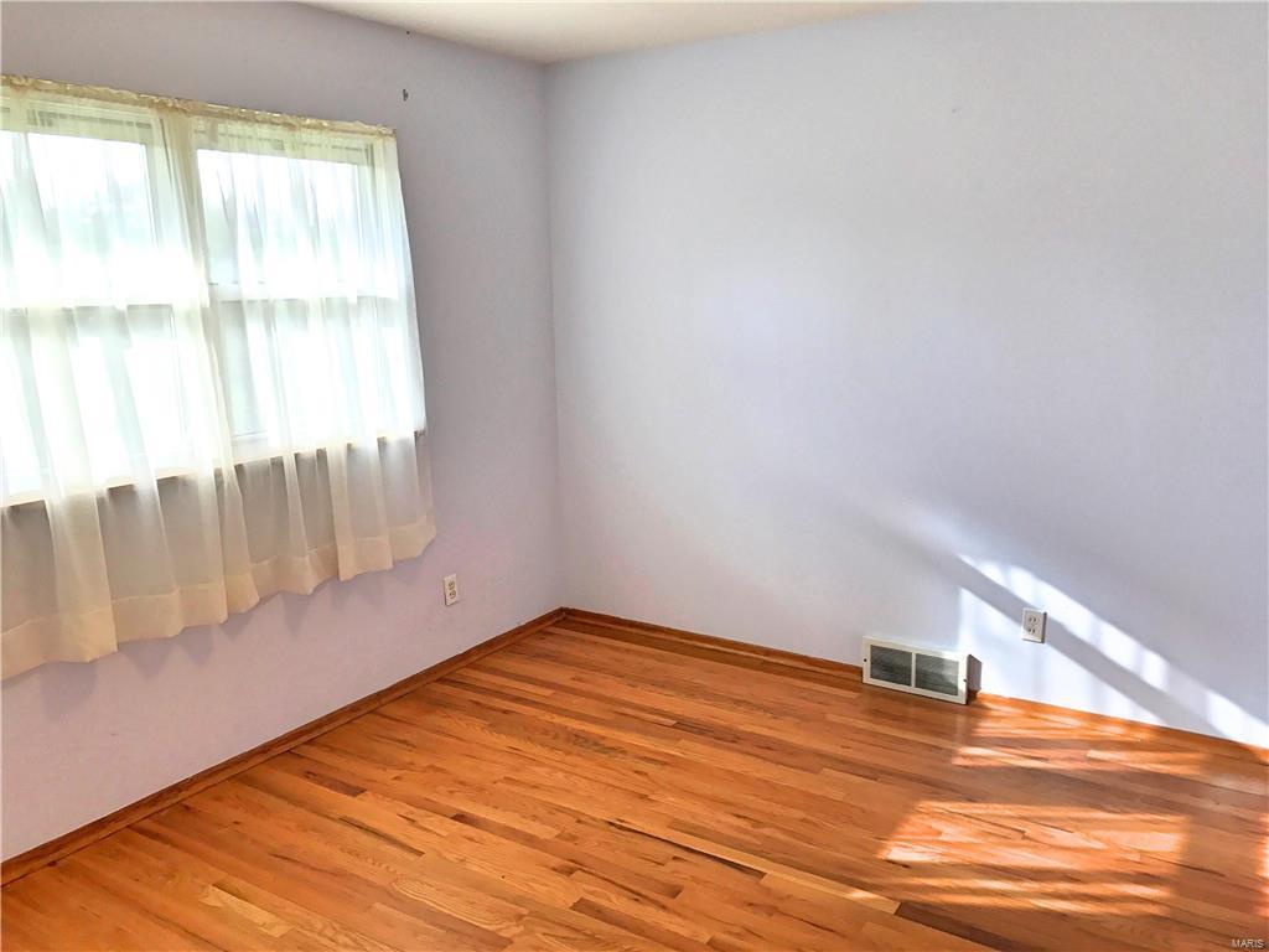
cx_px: 634
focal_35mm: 28
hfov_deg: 63.4
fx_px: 1026
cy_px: 476
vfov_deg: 49.7
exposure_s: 1/60
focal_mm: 3.99
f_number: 1.8
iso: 32
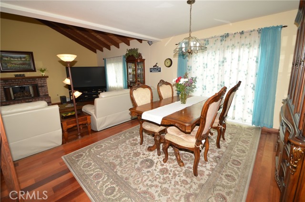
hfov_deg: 100.5
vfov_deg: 77.1
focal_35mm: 15
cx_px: 152
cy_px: 101
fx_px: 127
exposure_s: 1/100
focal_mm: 10
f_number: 5
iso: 200
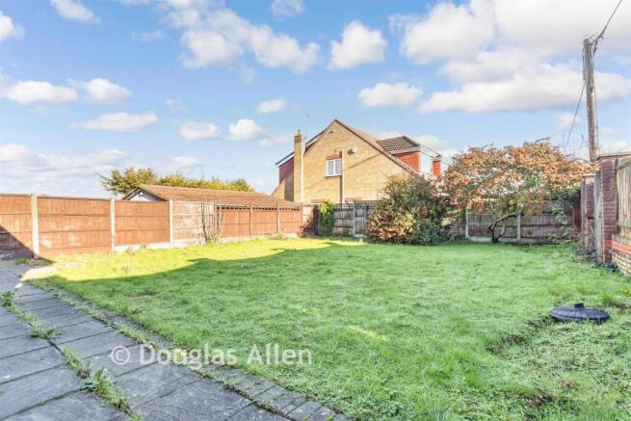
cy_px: 210
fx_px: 280
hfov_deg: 96.7
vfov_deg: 73.8
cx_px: 316
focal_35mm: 16
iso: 400
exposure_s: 1/400
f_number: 7.1
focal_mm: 11
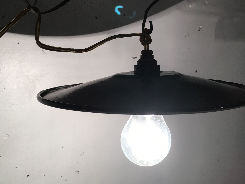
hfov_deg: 46.7
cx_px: 139
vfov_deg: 35.9
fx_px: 283
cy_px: 83
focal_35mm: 40
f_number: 2.2
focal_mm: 4.15
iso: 25
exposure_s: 1/33
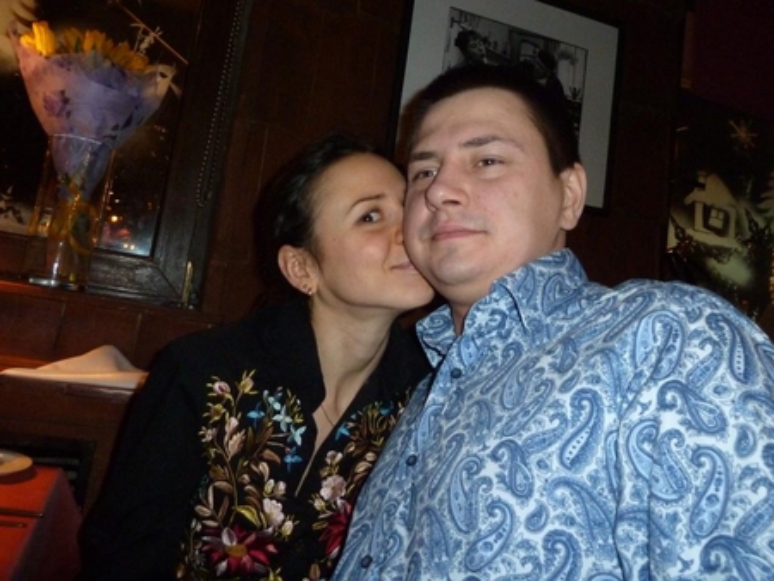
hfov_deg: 69.4
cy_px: 290
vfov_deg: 54.9
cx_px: 387
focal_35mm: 25
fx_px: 559
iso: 400
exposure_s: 1/30
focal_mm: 4.1
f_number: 3.3
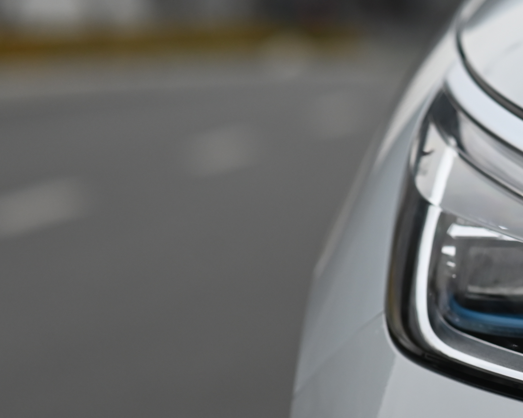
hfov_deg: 7.8
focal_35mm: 246
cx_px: 652
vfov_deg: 6.3
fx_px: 3807
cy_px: 366
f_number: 3.2
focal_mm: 85
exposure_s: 1/250
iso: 400
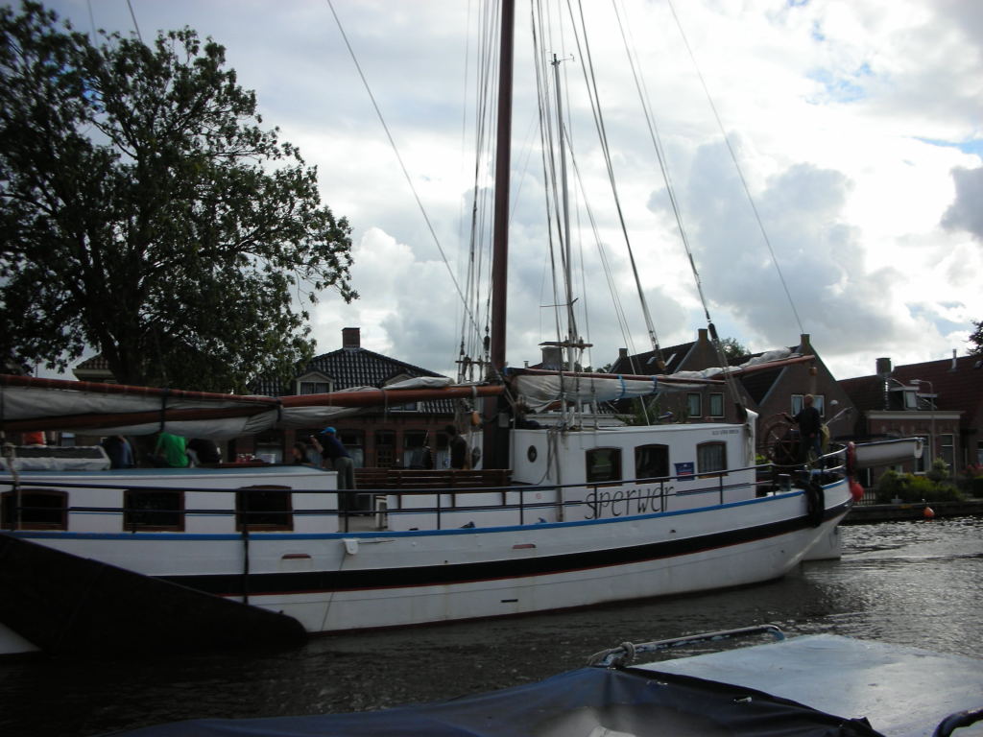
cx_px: 492
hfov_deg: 52.6
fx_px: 994
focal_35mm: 35
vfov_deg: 40.7
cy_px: 368
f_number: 8.5
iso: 50
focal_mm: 5.8
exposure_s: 1/75.1
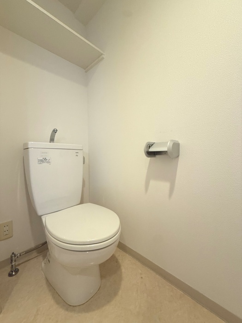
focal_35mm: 14
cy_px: 162
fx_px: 130
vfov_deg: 102.1
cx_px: 121
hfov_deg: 85.7
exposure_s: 1/100
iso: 250
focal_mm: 2.22
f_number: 2.2
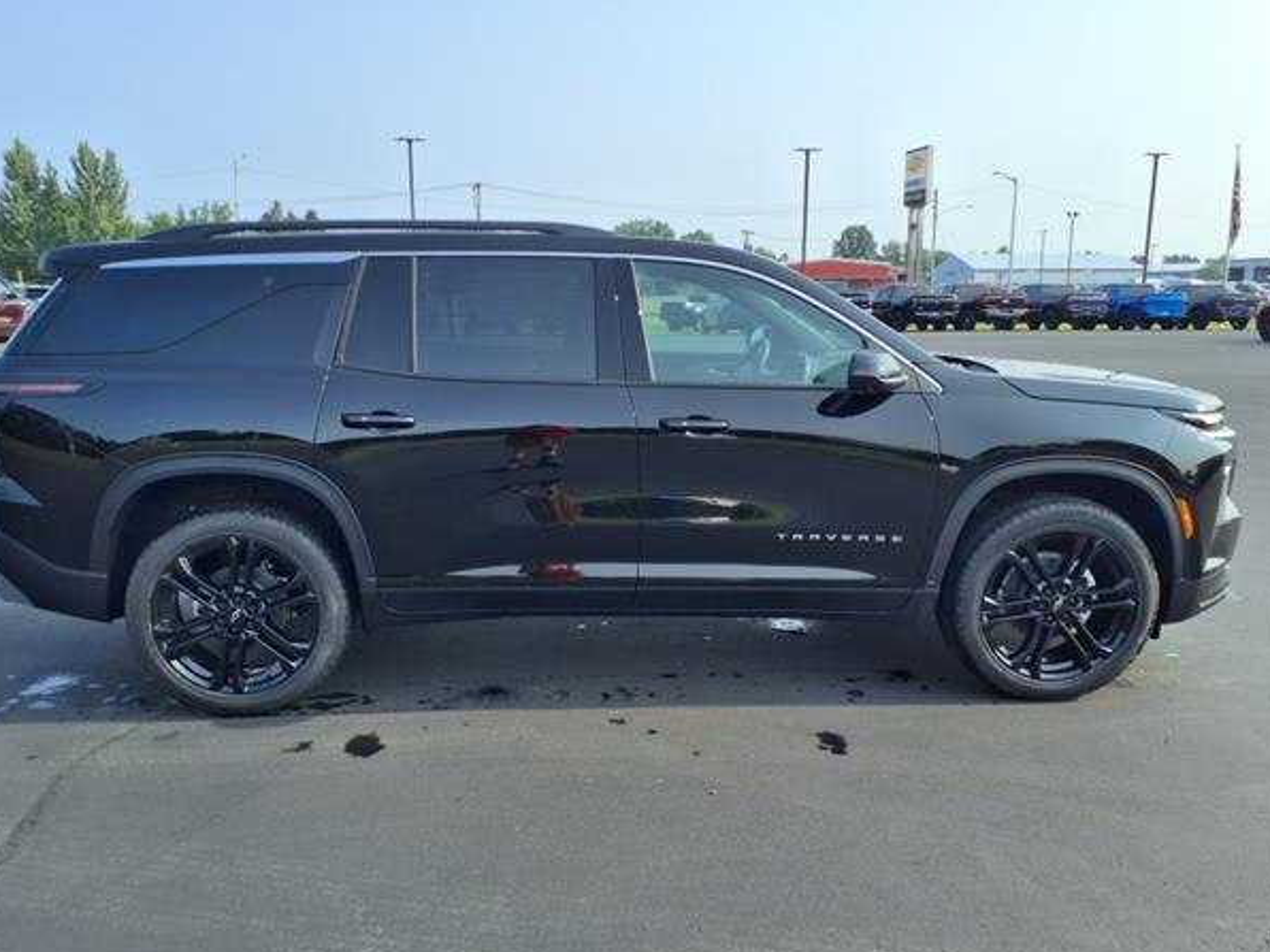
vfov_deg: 48.2
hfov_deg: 61.6
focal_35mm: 29
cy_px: 471
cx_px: 601
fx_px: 1064
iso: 40
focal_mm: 3.58
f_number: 1.9
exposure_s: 1/1429
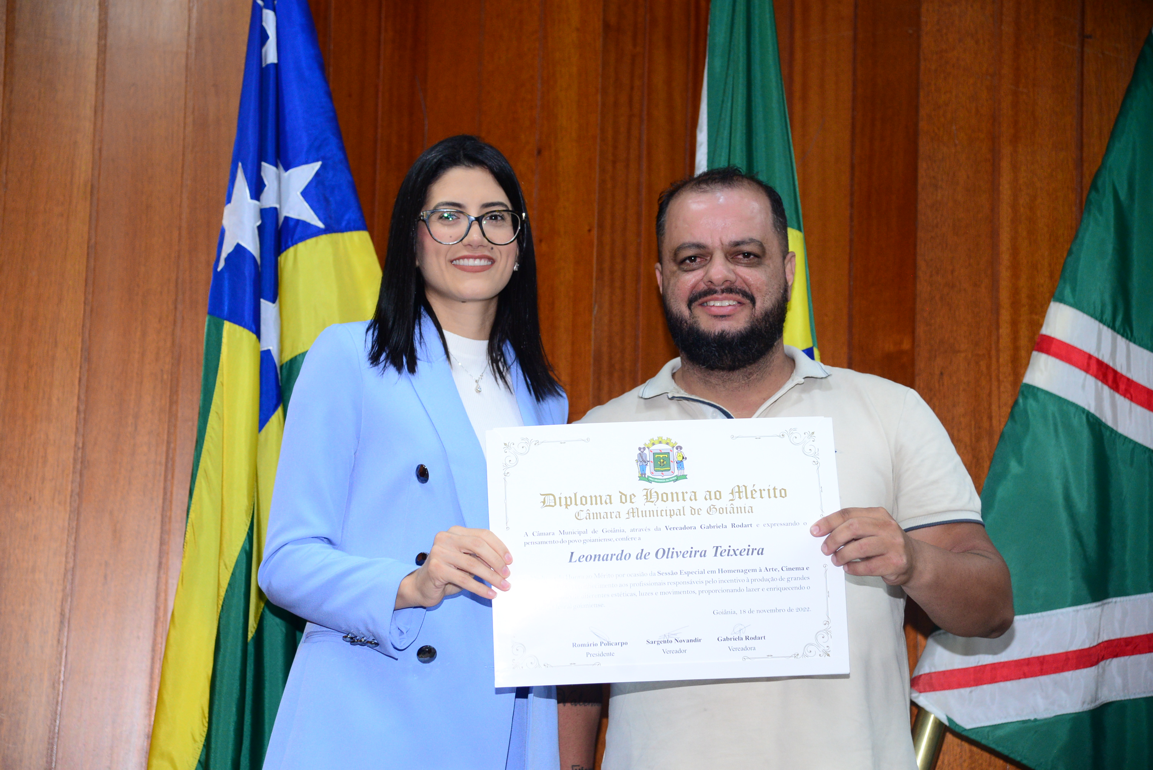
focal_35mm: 70
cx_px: 576
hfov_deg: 28.8
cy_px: 385
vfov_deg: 19.5
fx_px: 2243
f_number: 4.5
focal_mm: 70
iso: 2000
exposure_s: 1/125
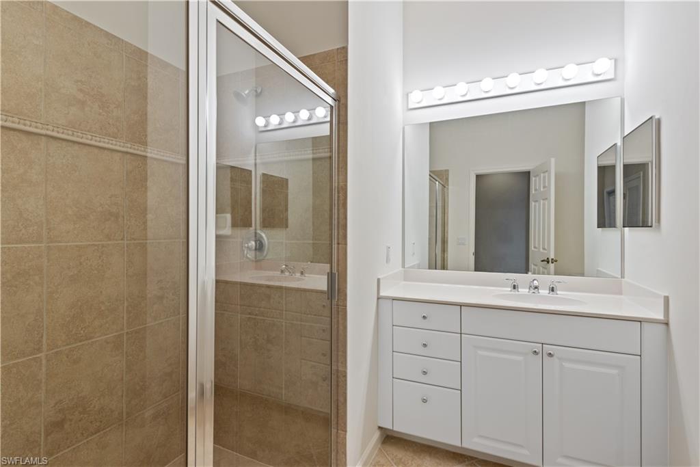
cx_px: 350
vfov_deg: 70.5
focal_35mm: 17
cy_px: 234
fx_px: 331
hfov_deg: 93.3
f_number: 9
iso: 100
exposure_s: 1/2.5
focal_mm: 17
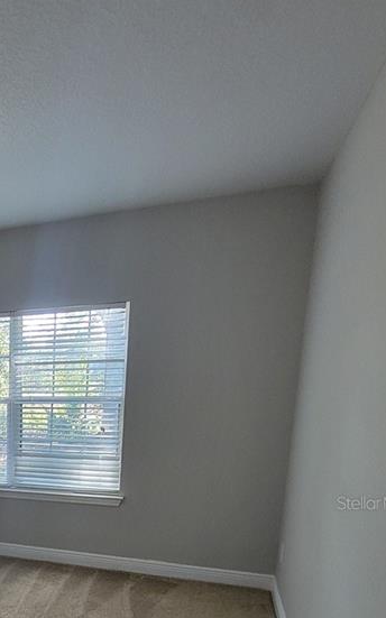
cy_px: 502
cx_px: -89
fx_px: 505
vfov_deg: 57.7
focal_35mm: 30
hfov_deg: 33.3
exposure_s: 1/60
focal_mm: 2.2
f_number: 2.2
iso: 320
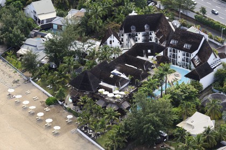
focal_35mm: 135
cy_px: 75
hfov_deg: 15.2
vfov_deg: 10.2
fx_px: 847
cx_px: 113
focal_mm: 135
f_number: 6.3
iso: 800
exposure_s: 1/1000
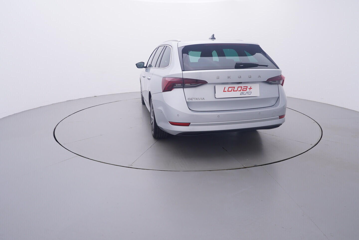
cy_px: 120
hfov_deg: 77.3
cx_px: 180
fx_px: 225
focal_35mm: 22
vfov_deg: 56.2
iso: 200
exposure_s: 1/80
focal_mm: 15
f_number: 5
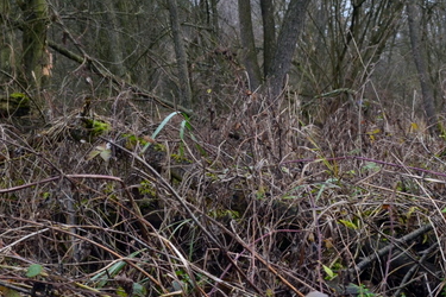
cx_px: 157
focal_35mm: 64
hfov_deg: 31.2
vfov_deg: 21.1
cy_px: 82
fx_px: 793
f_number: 8
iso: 560
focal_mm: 20
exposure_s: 1/60
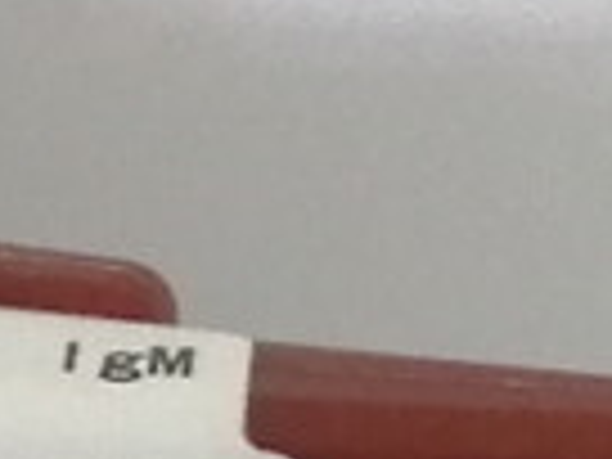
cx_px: -1116
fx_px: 7125
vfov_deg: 3.6
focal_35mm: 403
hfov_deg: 4.7
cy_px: 990
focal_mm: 3.64
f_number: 1.8
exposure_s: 1/30
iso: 160
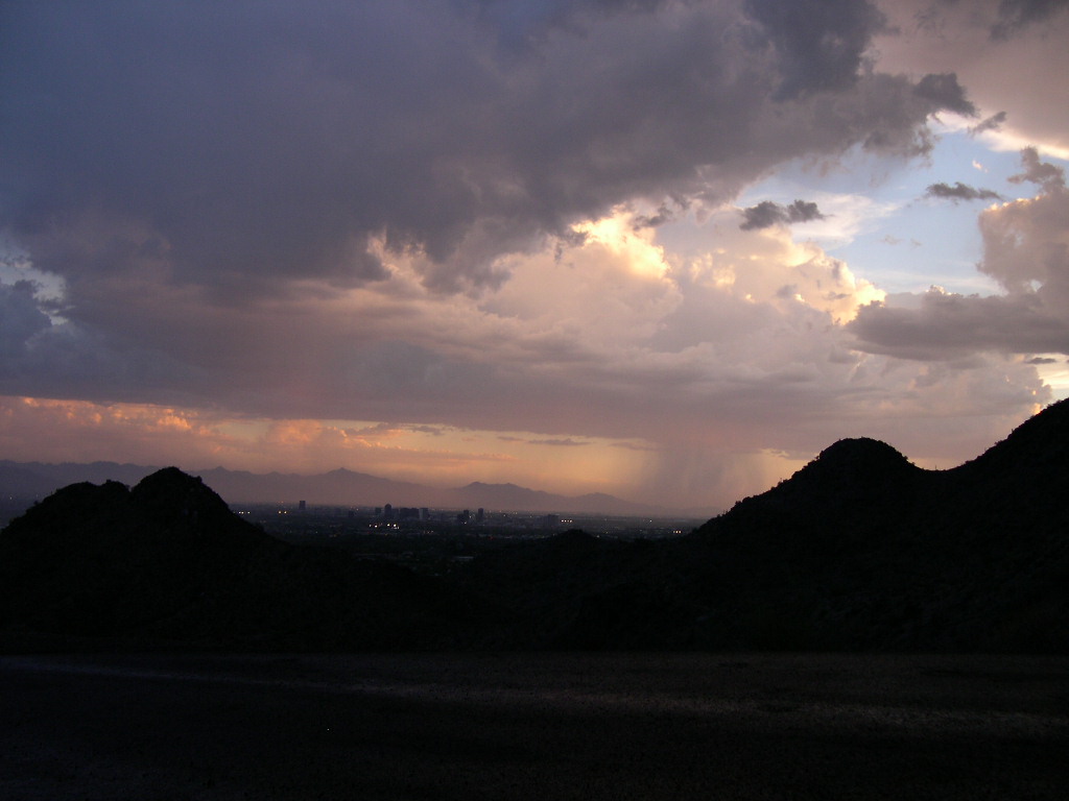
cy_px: 400
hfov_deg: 49.0
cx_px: 534
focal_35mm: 38
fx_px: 1174
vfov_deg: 37.7
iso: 100
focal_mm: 8
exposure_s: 1/81.5
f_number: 2.8
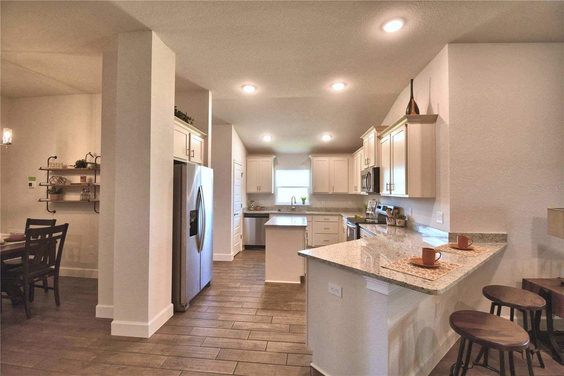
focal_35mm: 15
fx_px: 235
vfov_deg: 77.3
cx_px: 282
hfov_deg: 100.4
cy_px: 188
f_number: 4.5
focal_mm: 10
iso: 400
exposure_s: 1/80
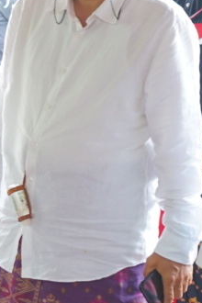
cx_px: -212
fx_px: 1237
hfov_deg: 8.8
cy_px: 188
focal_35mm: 147
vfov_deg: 14.0
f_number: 3.5
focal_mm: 30
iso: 800
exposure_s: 1/80
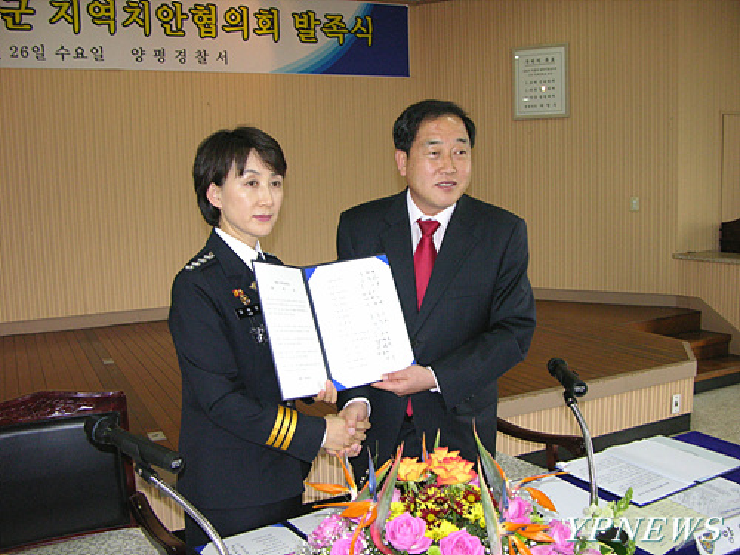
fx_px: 748
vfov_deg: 40.7
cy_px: 278
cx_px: 370
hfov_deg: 52.6
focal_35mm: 35
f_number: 2.8
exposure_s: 1/60.1
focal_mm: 8.9
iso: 200
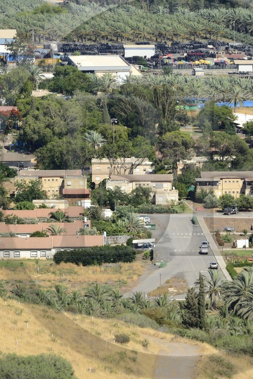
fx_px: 3709
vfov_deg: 5.9
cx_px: 180
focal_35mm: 352
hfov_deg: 3.9
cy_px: 176
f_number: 14
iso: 200
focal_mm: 170
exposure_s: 1/160
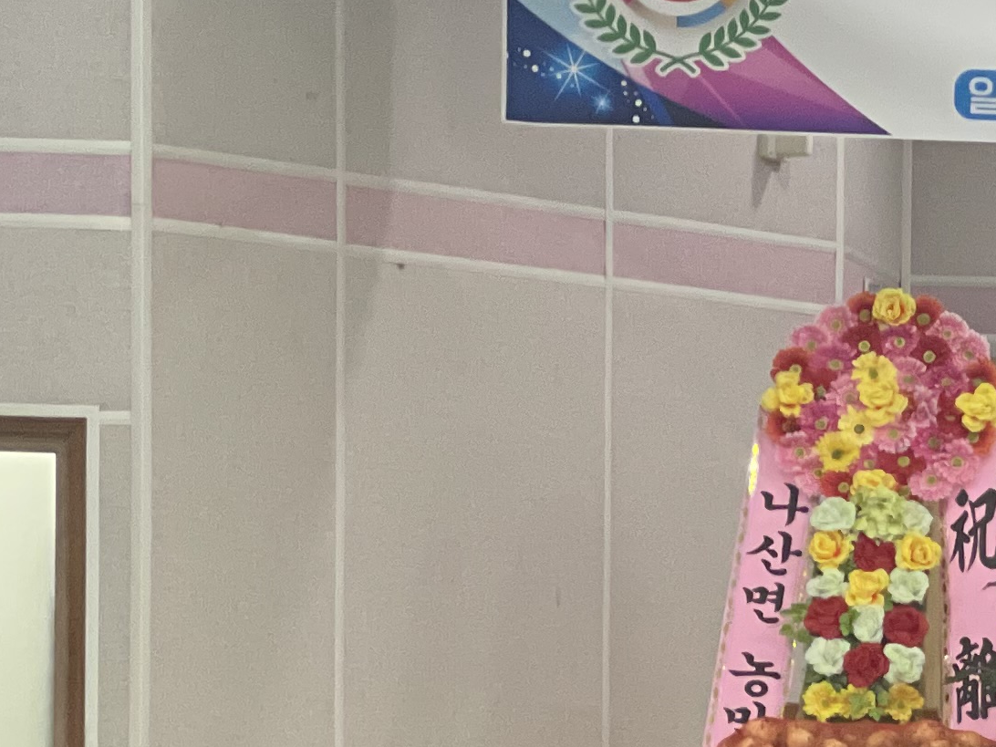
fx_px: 5524
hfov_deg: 9.7
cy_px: 846
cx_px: 1827
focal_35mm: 192
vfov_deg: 7.7
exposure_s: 1/120
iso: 250
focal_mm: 6
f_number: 2
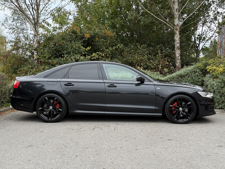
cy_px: 84
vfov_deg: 30.3
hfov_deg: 39.7
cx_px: 112
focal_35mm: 48
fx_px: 312
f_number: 1.78
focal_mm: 6.76
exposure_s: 1/242
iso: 100
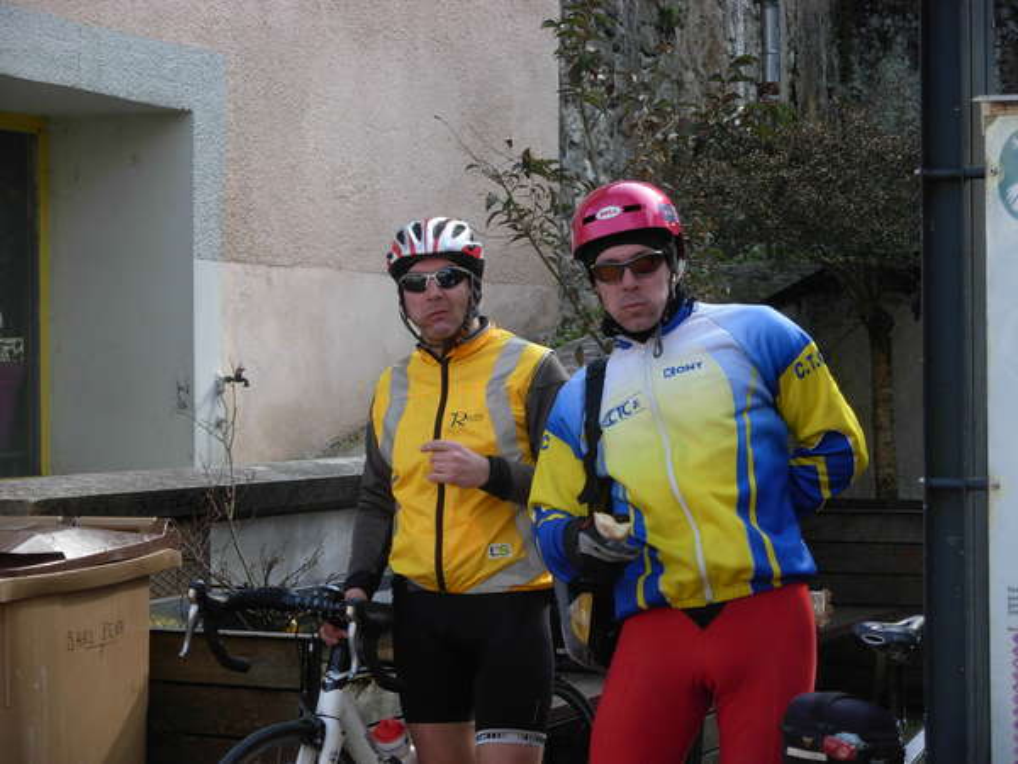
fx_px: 3058
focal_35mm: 104
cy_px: 382
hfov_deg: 18.9
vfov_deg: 14.2
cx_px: 509
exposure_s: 1/176
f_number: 4
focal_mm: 17.2
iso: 79
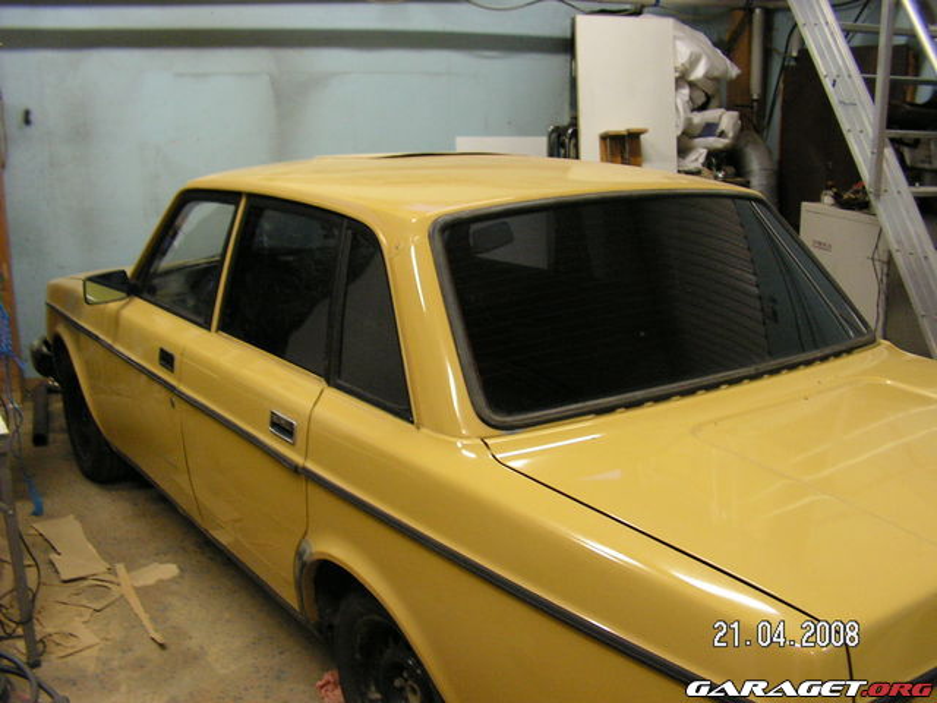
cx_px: 468
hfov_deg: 51.4
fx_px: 974
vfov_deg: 39.7
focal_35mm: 36
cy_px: 352
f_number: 3.2
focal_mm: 6
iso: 200
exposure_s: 1/13
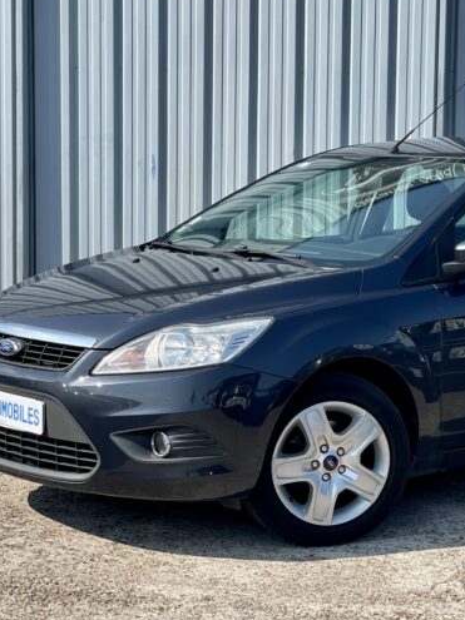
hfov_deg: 17.4
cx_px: 394
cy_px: 299
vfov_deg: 23.3
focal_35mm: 84
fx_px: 1505
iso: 32
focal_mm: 6
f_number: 2
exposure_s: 1/1497
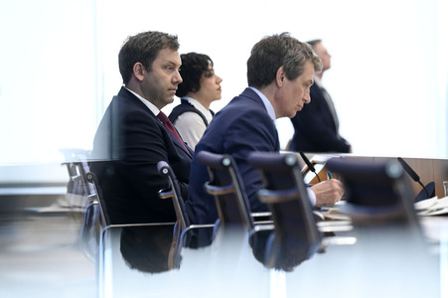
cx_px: 224
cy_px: 149
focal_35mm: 160
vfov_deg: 8.6
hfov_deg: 12.8
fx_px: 1990
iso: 4000
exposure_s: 1/1600
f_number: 4
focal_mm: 160
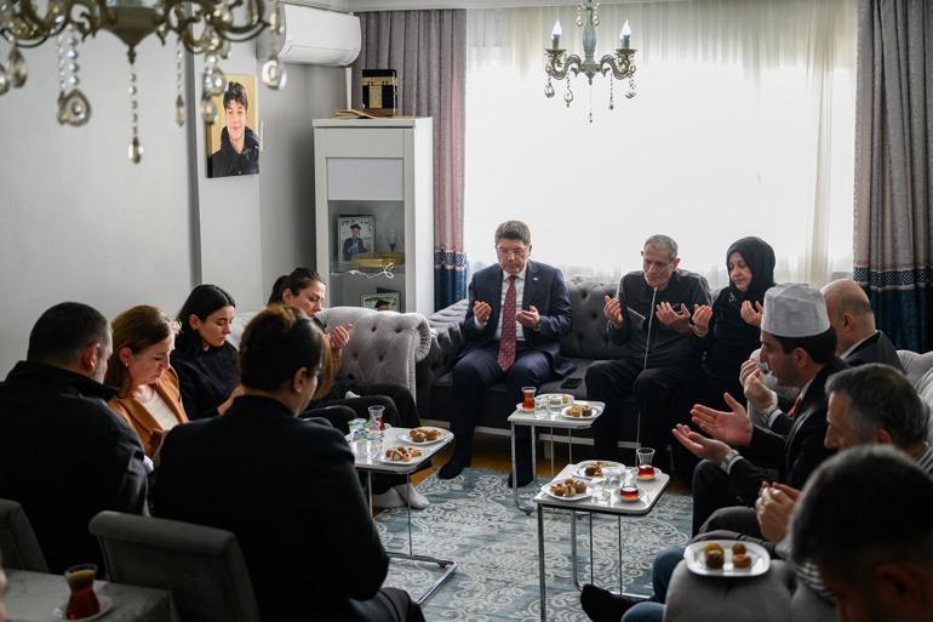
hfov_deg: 49.6
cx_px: 466
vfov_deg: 34.2
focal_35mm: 39
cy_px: 311
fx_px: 1010
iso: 250
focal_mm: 39
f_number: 2.8
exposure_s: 1/125
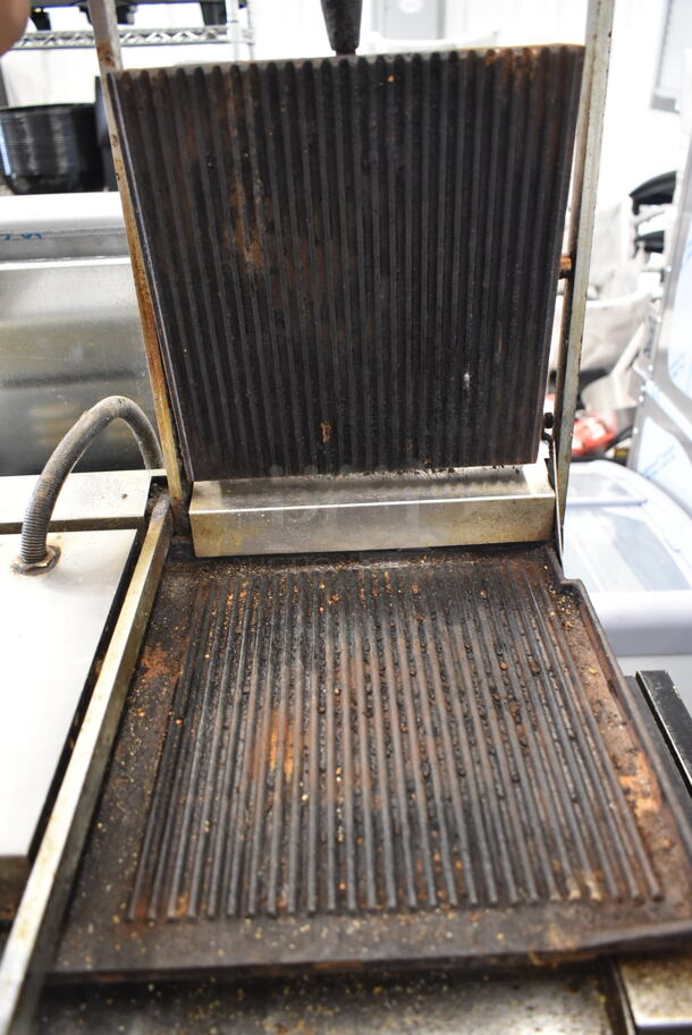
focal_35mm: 27
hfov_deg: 48.0
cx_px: 346
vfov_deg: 67.3
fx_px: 777
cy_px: 518
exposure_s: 1/30
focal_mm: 18
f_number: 3.5
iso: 1000
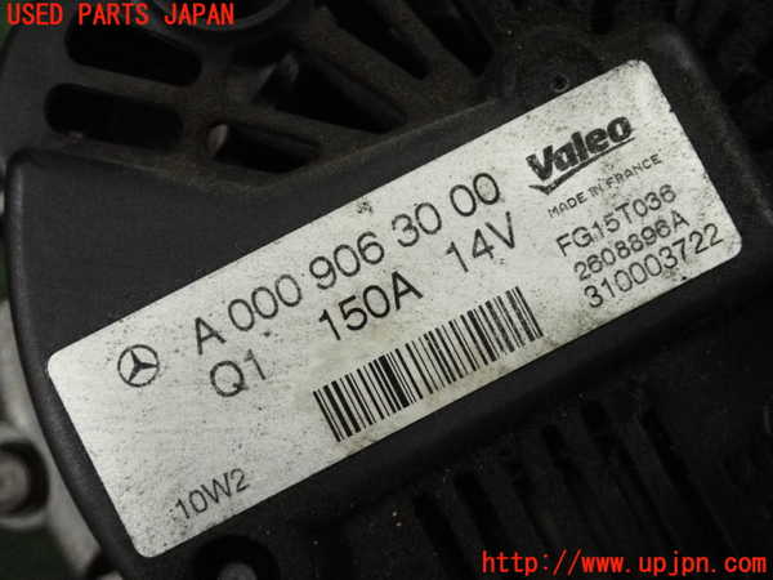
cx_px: 386
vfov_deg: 29.1
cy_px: 290
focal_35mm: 50
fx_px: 1117
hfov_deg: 38.2
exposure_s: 1/125
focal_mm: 9.01
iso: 2000
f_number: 3.2
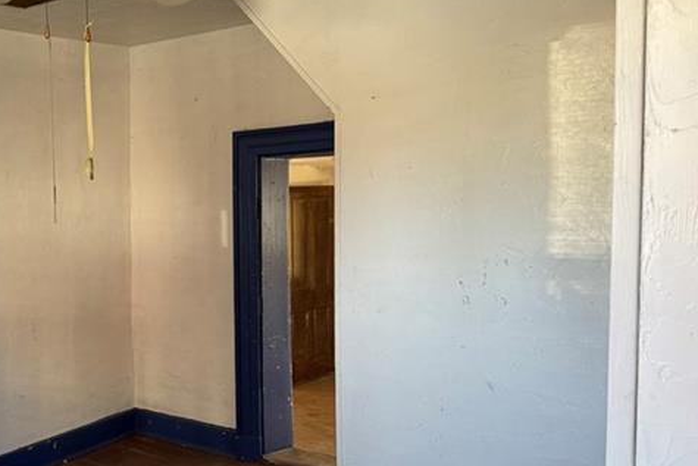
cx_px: 157
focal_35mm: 42
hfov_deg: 44.5
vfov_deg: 31.9
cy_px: 260
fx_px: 815
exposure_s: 1/104
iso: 200
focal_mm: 6.76
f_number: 1.78
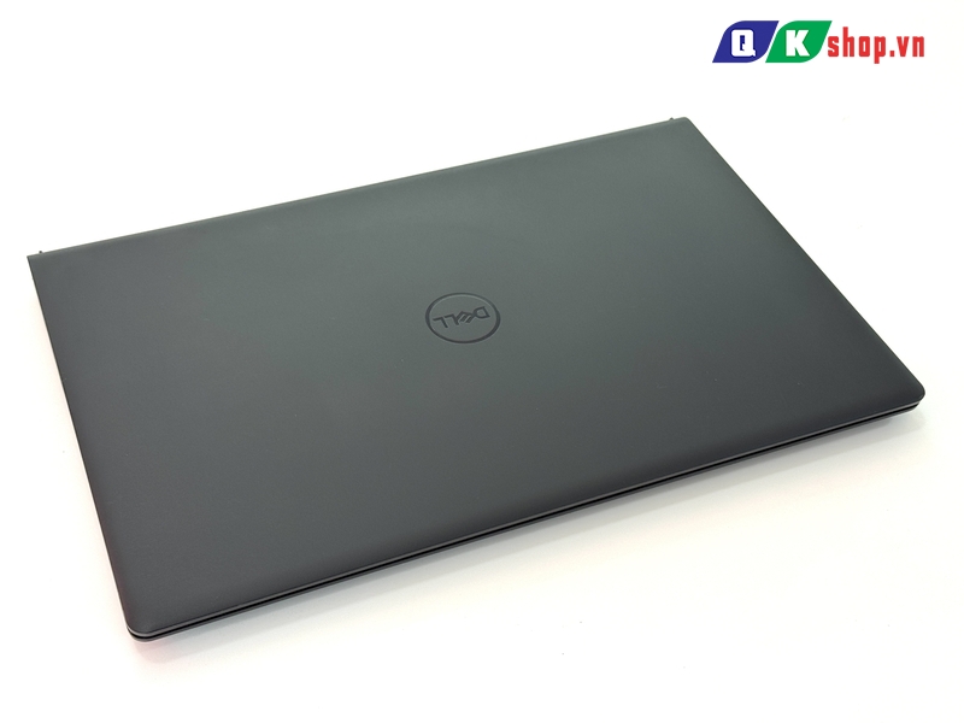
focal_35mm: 48
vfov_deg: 30.3
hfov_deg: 39.7
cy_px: 362
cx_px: 482
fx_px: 1337
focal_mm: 6.76
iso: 50
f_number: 1.78
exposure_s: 1/135
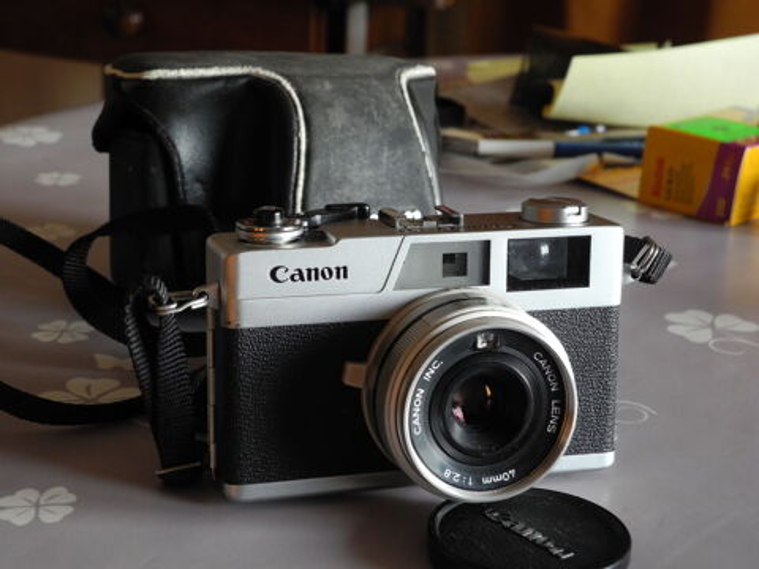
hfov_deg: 28.6
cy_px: 284
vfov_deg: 21.6
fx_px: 1491
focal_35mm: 68
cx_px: 380
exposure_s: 1/30
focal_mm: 14.5
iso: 309
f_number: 4
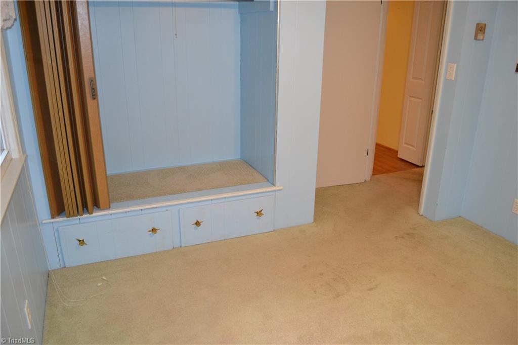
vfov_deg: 47.9
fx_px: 388
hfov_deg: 67.4
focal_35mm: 27
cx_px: 259
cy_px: 172
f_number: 3.5
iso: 1100
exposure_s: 1/60
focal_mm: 18
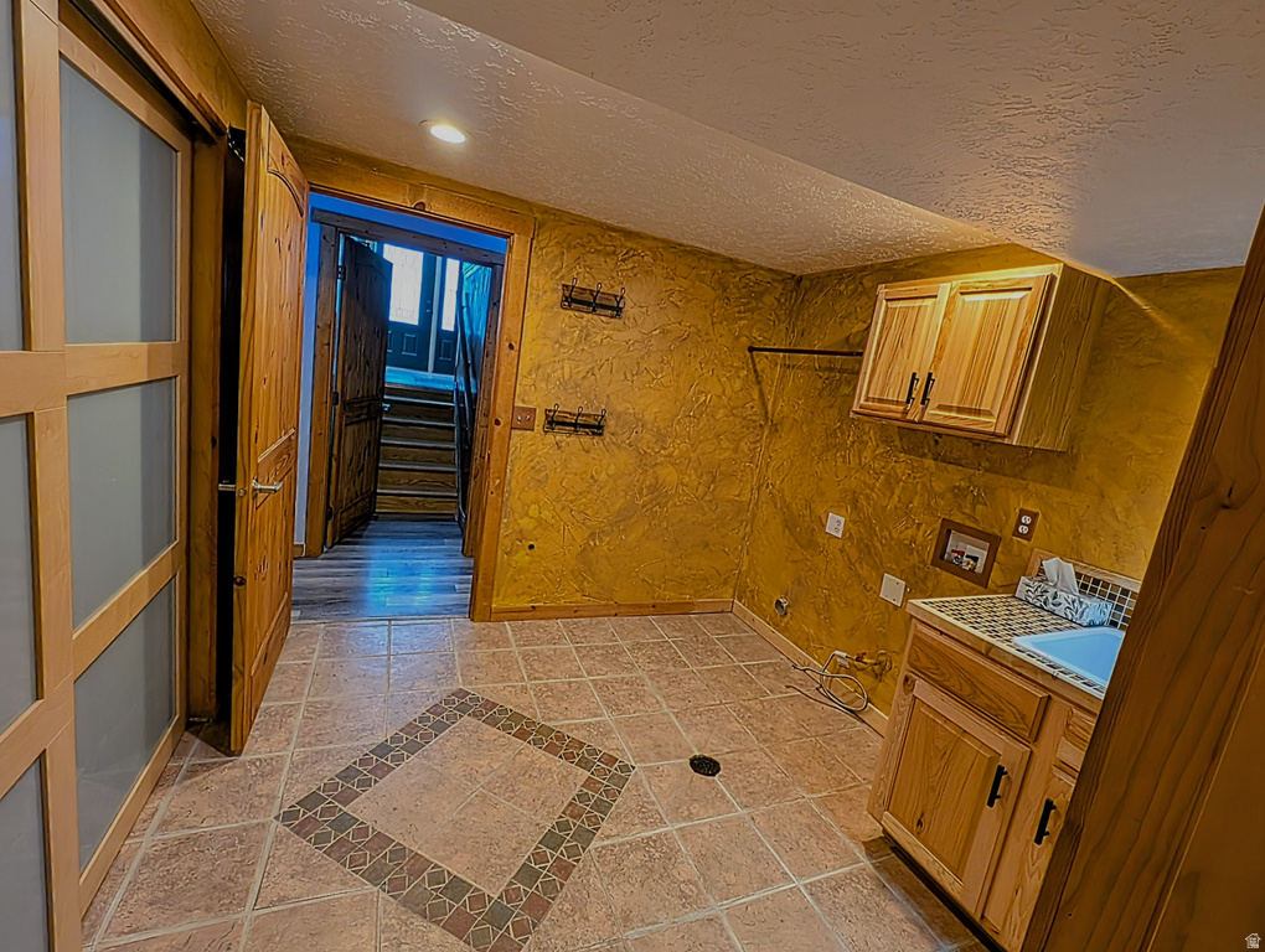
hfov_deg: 110.5
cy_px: 476
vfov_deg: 94.6
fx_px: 439
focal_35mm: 12
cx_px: 632
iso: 76
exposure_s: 1/30
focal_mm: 2.23
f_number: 1.95
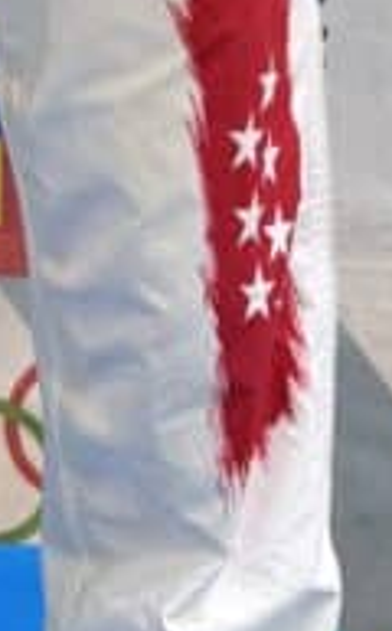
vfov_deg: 13.4
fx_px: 2265
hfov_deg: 9.8
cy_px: -677
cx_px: 33
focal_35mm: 132
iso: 50
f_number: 1.78
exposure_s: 1/123
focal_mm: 6.76
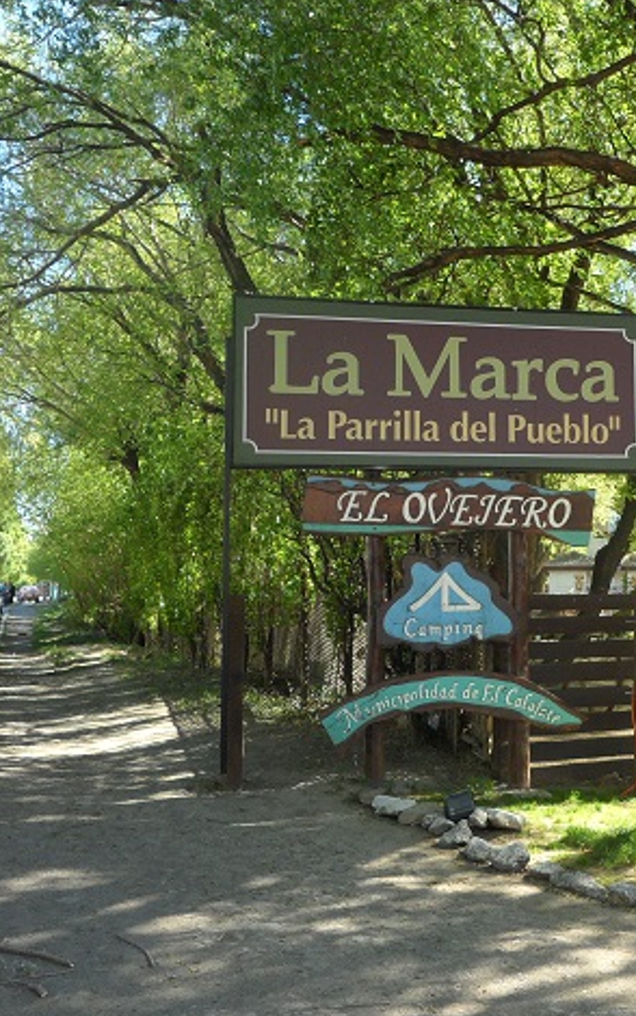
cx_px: 575
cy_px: 499
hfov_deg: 31.2
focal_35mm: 39
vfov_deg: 50.4
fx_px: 1081
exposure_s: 1/125
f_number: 3.5
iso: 80
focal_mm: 4.9
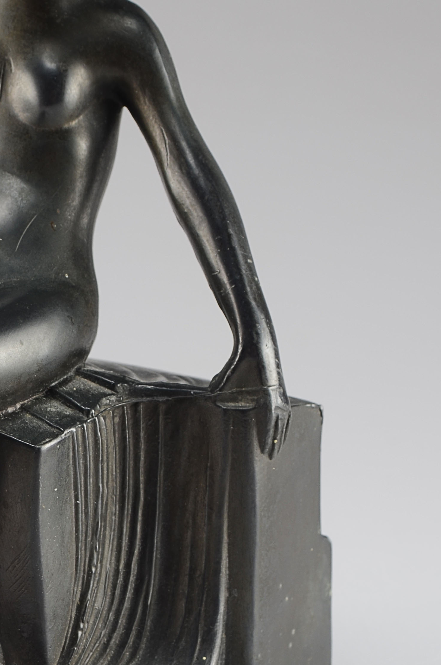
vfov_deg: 15.6
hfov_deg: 10.2
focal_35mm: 132
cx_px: -18
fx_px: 2436
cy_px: 359
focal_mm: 40
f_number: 10
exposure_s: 1/80
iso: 100
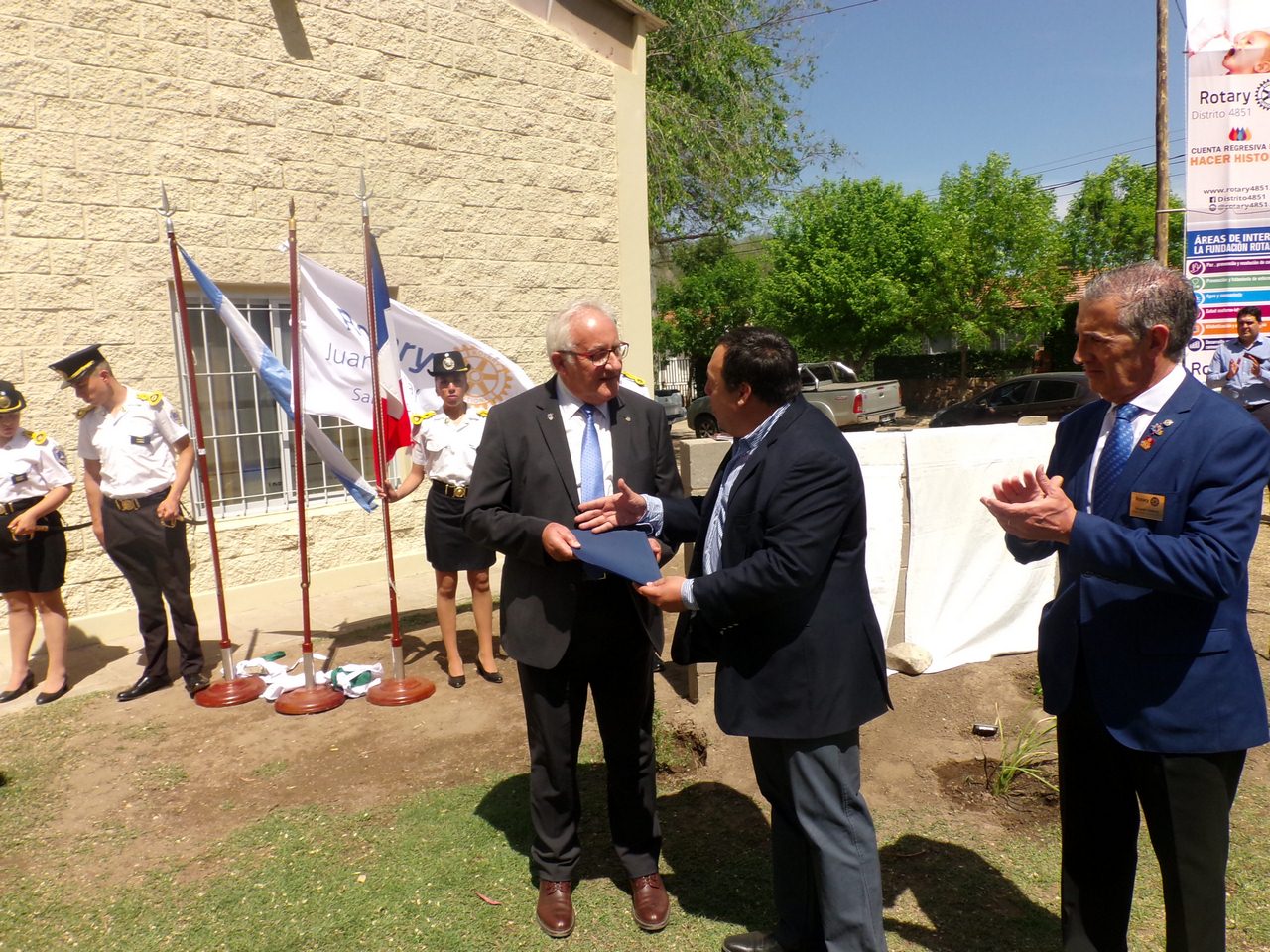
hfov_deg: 67.3
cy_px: 476
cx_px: 635
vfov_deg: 53.1
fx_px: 954
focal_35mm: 26
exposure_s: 1/300
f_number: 7.52
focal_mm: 4.7
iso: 100
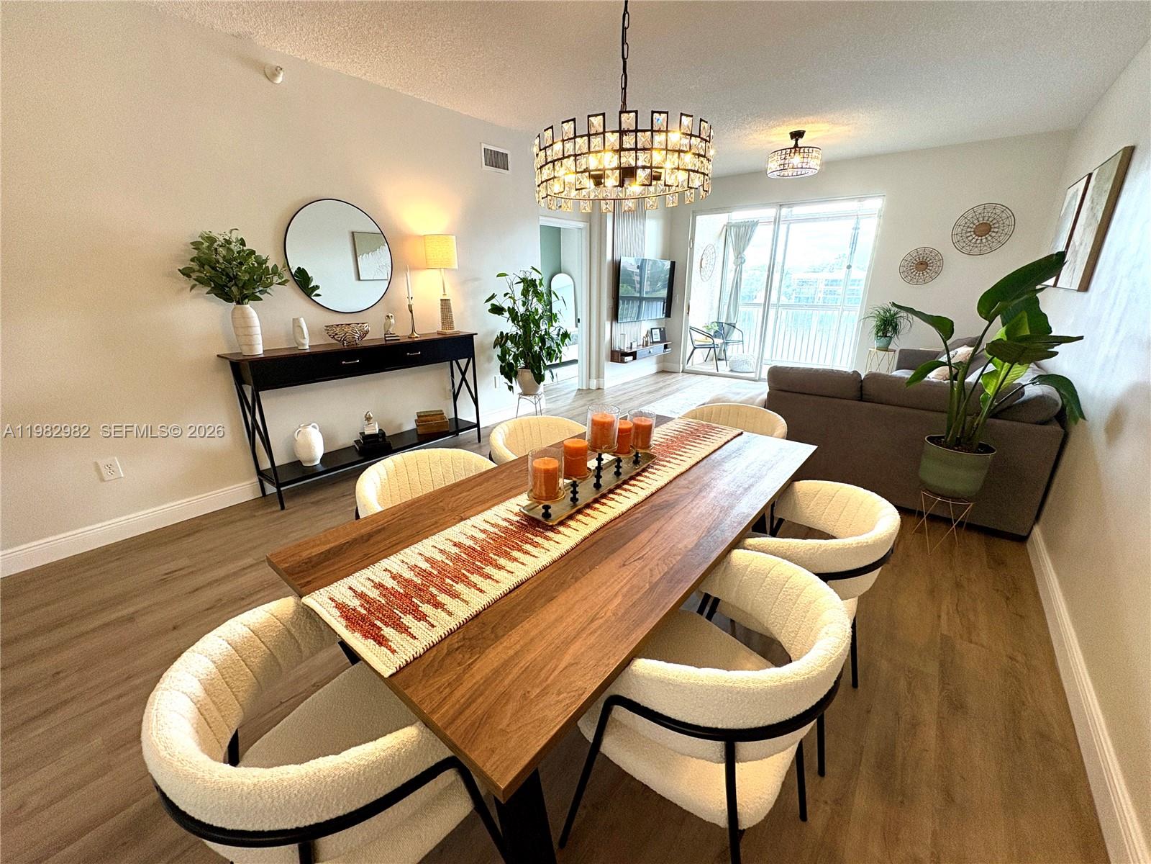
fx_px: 466
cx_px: 576
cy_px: 432
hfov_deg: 102.1
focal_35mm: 14
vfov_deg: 85.7
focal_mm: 2.22
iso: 200
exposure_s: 1/120
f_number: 2.2
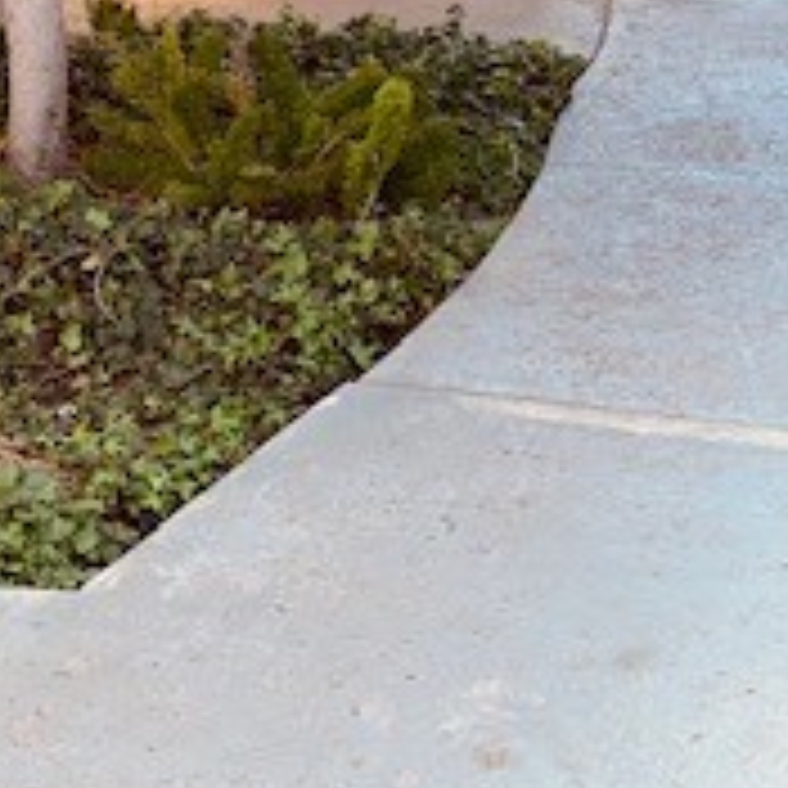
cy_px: -23
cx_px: 833
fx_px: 2163
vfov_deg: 19.9
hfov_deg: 19.9
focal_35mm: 84
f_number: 1.8
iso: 25
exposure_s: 1/132
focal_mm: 4.25
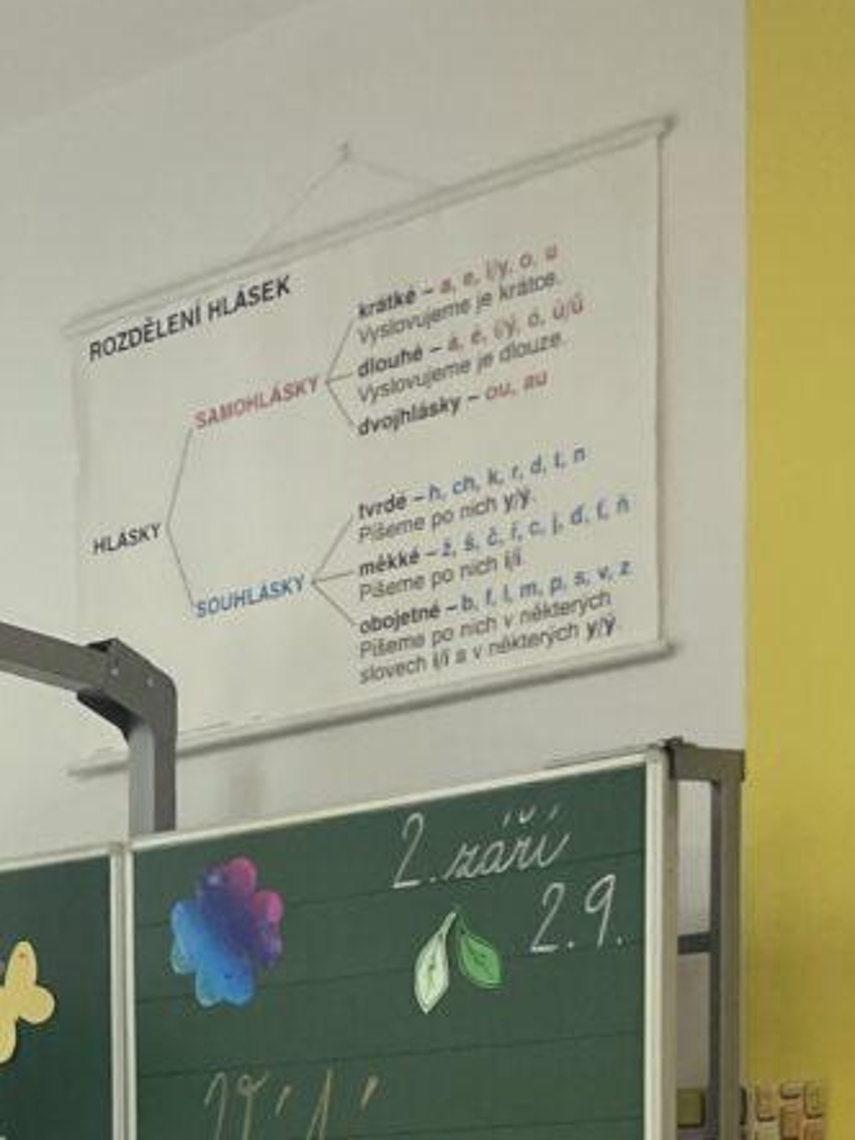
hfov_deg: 14.0
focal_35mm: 94
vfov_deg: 18.8
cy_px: 1634
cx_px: -682
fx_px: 3097
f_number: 1.6
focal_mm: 4.2
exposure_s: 1/100
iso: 80
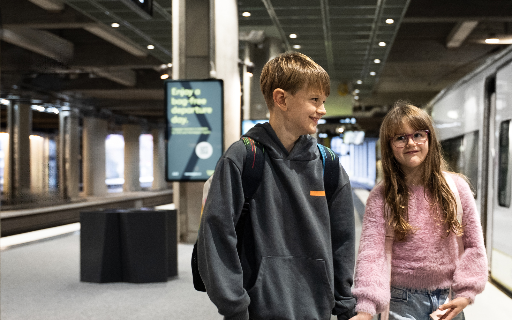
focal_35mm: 60
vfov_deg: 21.7
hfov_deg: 34.1
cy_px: 165
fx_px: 833
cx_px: 304
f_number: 2.8
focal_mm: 34.4
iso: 500
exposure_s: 1/100
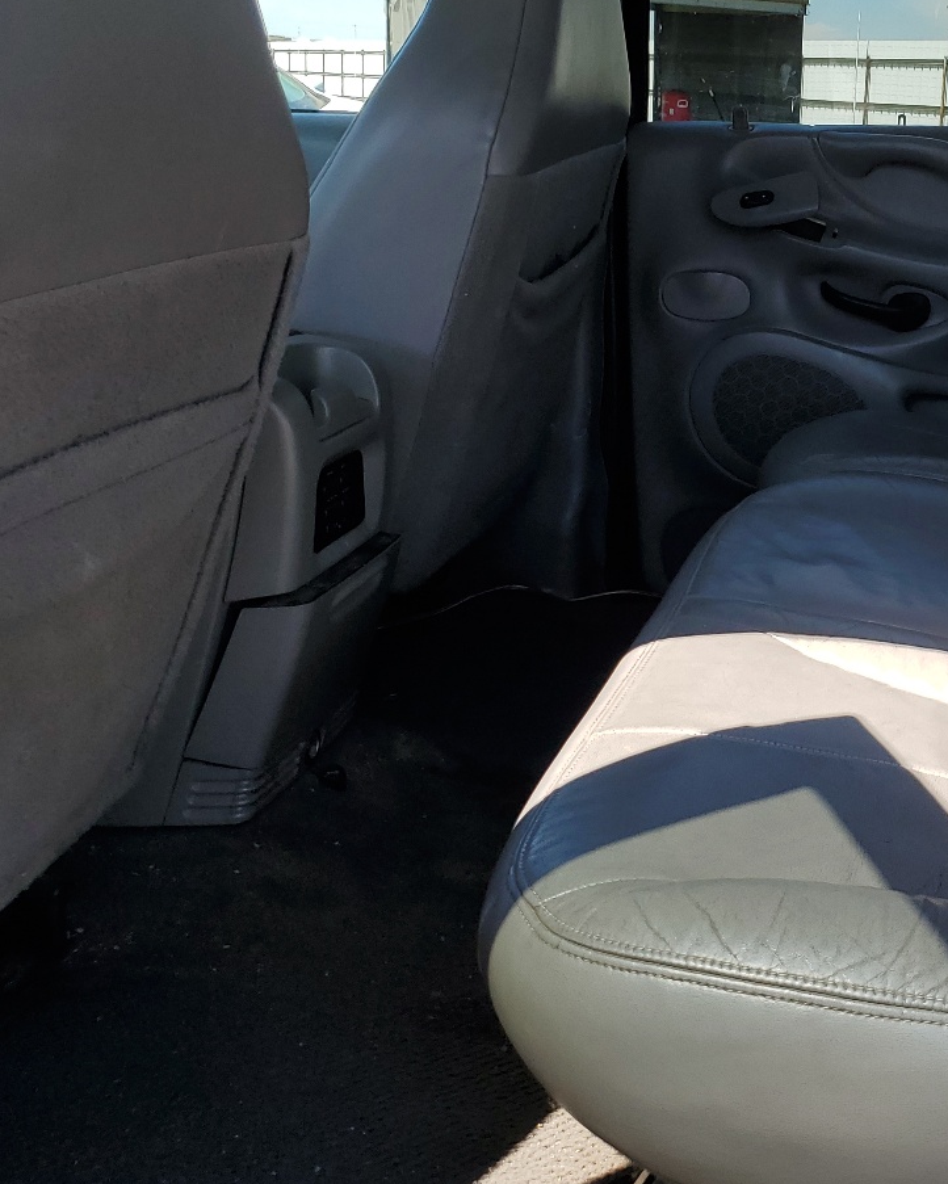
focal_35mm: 45
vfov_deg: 41.1
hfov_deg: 30.7
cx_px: 977
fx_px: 1578
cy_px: 559
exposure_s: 1/1000
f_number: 1.5
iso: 50
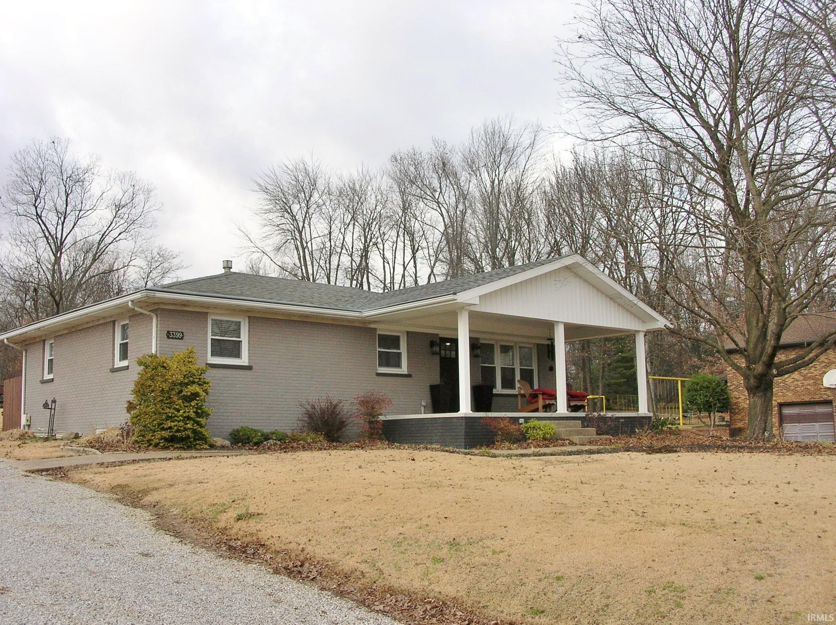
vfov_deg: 39.6
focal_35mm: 36
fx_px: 869
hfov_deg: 51.4
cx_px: 418
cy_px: 312
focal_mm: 6
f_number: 3.7
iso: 50
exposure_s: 1/226
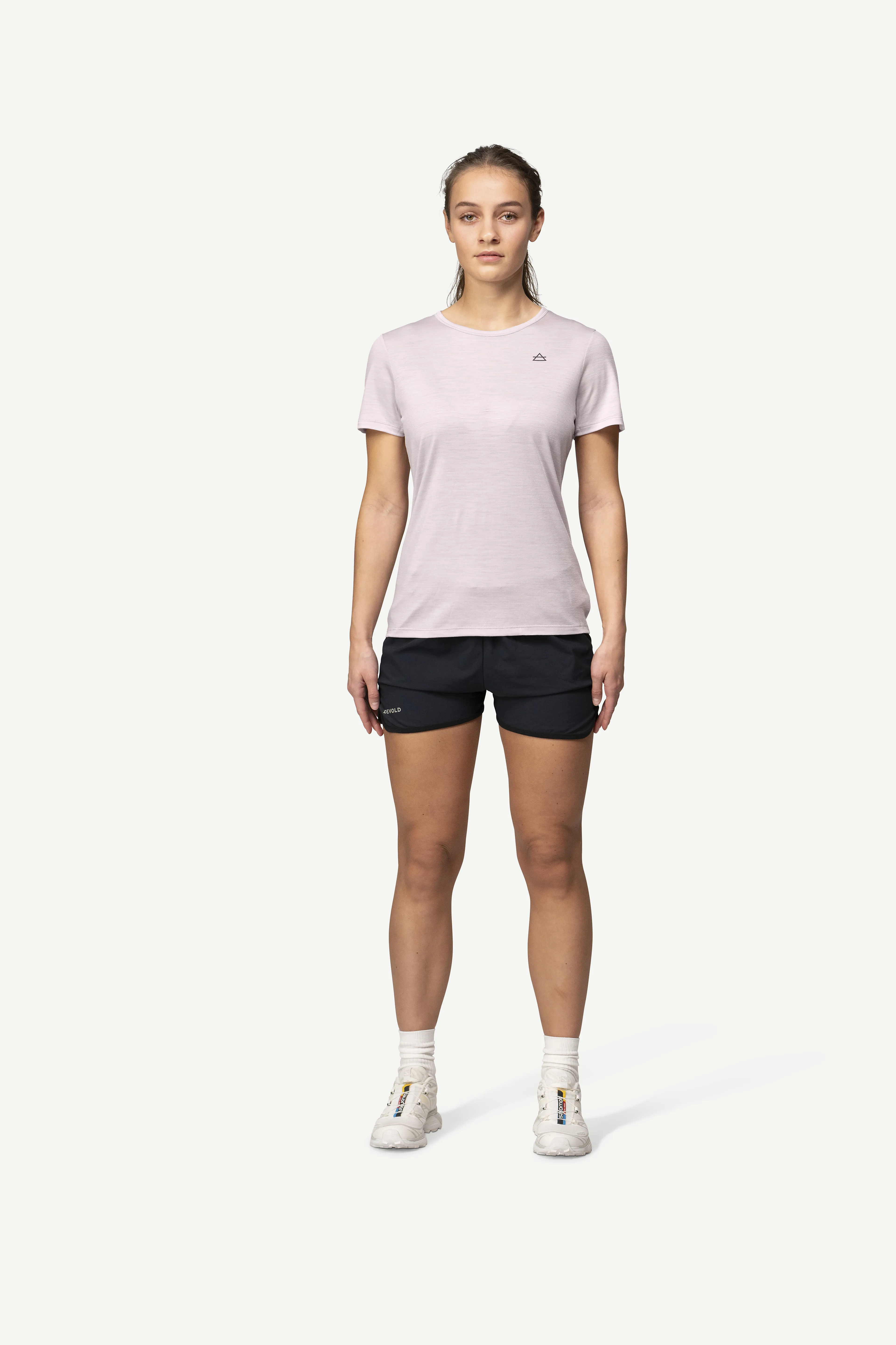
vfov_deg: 28.8
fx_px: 2613
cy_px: 672
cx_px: 448
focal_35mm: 70
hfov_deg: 19.5
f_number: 5
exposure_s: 1/80
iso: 500
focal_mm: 70
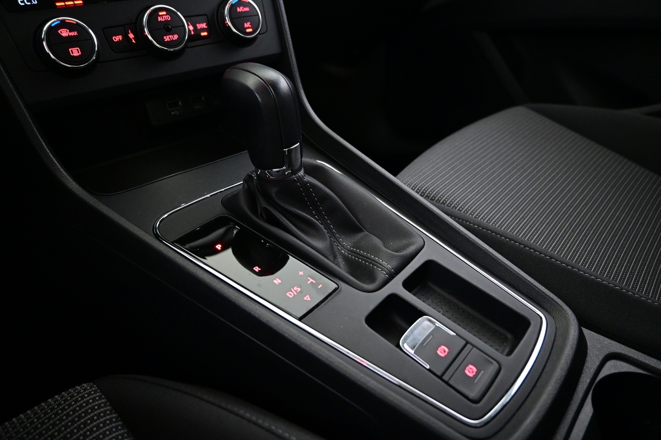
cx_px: 330
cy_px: 220
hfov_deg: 68.9
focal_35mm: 26
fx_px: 482
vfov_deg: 49.1
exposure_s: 1/30
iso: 3600
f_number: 3.5
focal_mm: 17.5
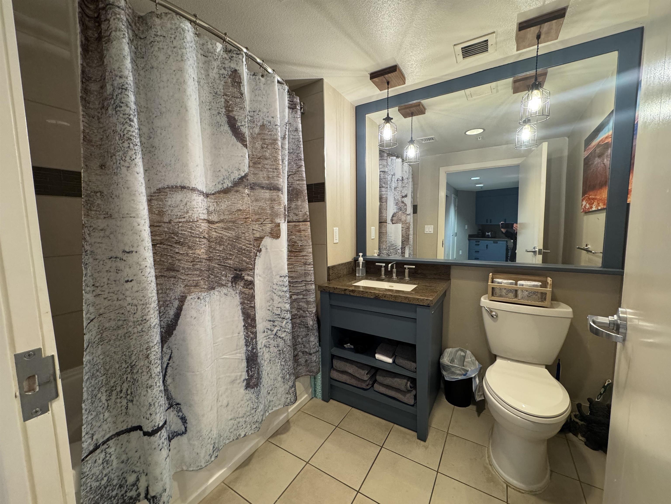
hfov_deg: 102.1
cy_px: 252
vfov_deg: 85.7
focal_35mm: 14
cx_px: 336
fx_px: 271
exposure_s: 1/60
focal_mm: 2.22
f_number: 2.2
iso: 320
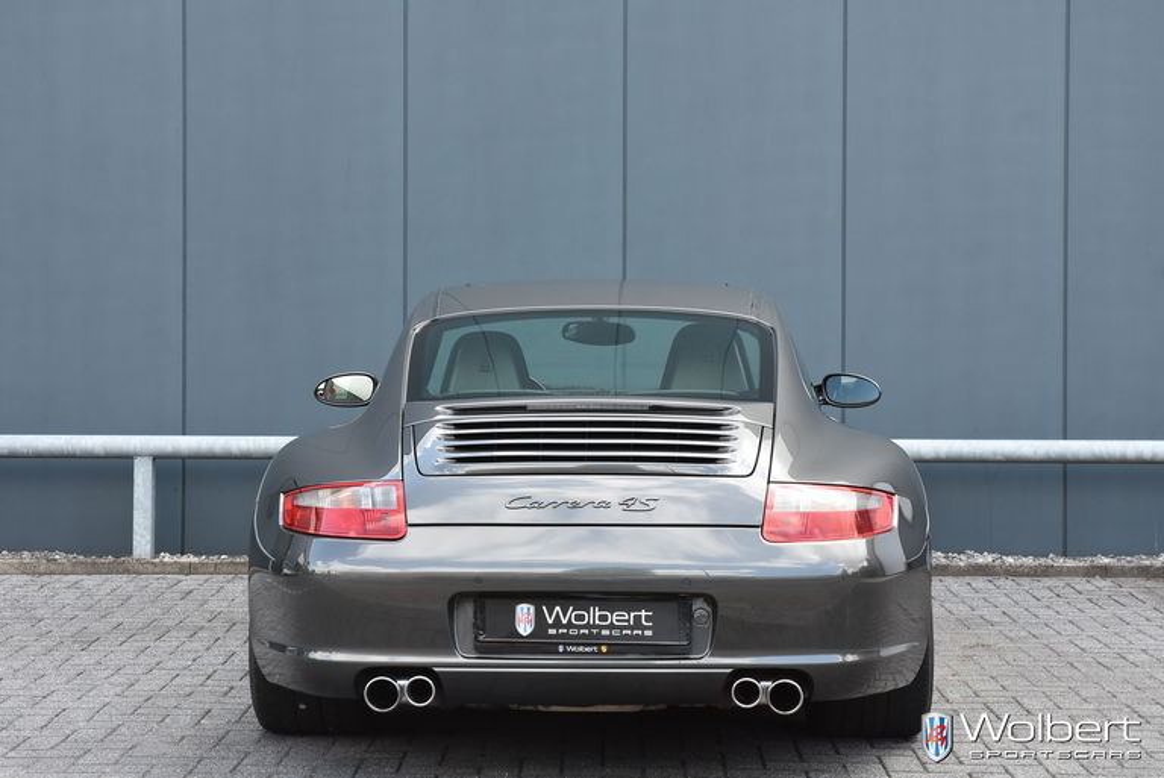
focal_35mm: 72
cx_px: 582
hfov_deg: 28.1
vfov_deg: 19.0
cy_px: 389
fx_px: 2329
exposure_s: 1/320
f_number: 8
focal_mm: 48
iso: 800
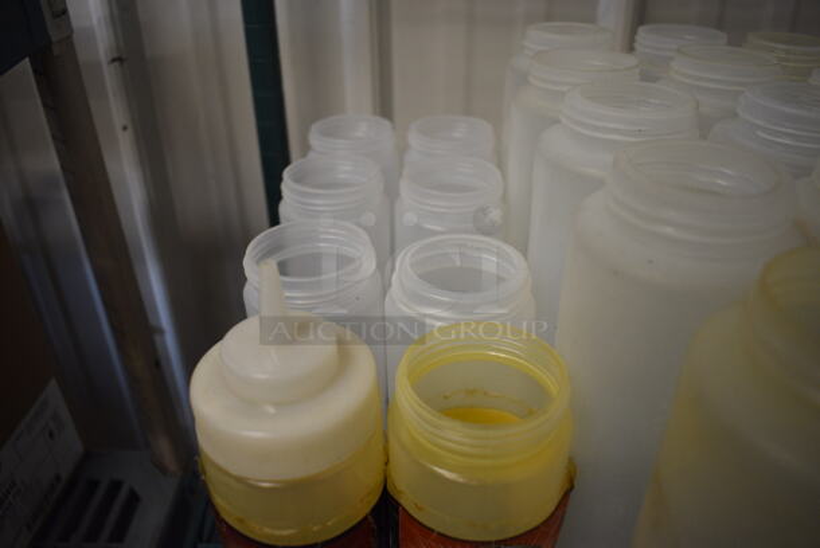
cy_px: 274
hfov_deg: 67.3
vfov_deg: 48.0
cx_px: 410
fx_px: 616
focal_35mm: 27
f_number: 3.5
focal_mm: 18
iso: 800
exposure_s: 1/125
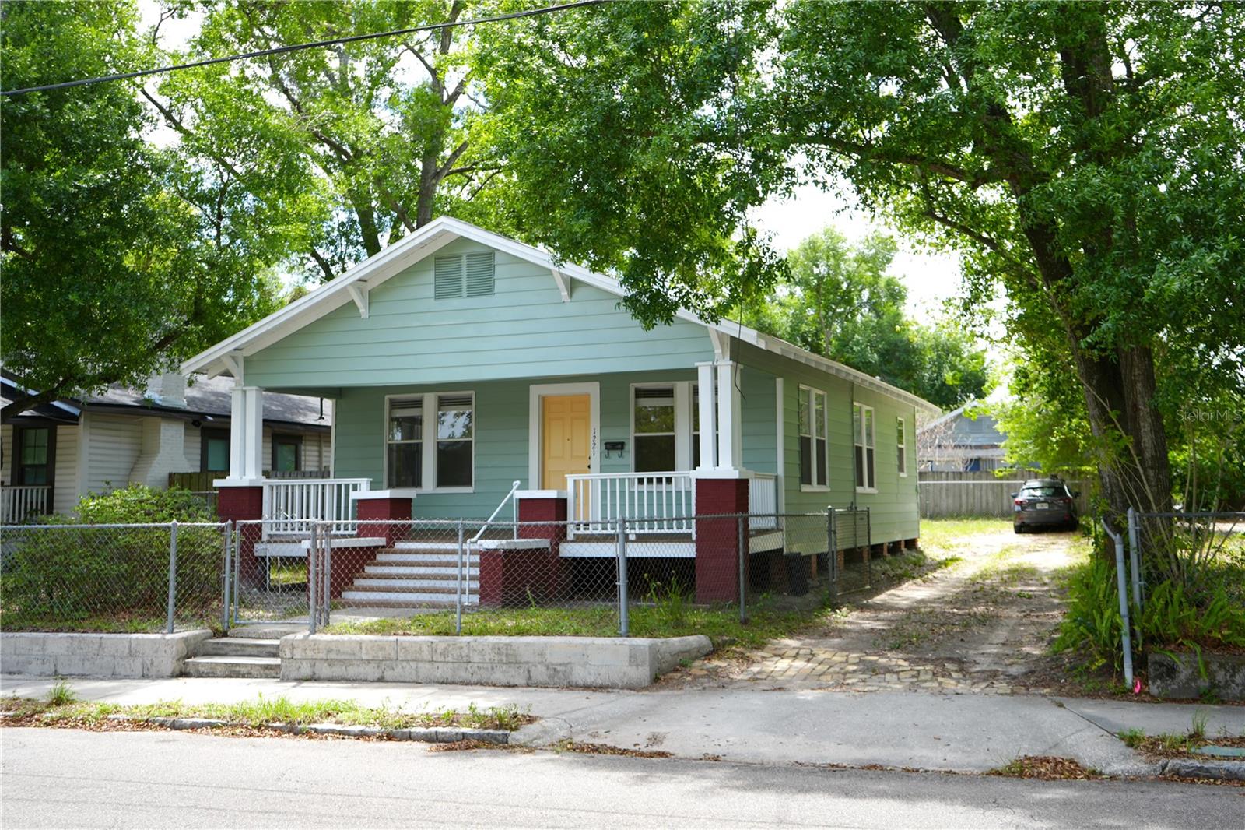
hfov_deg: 61.9
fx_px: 1037
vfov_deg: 43.6
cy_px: 415
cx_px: 622
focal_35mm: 30
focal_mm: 30
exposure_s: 1/200
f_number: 5
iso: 100
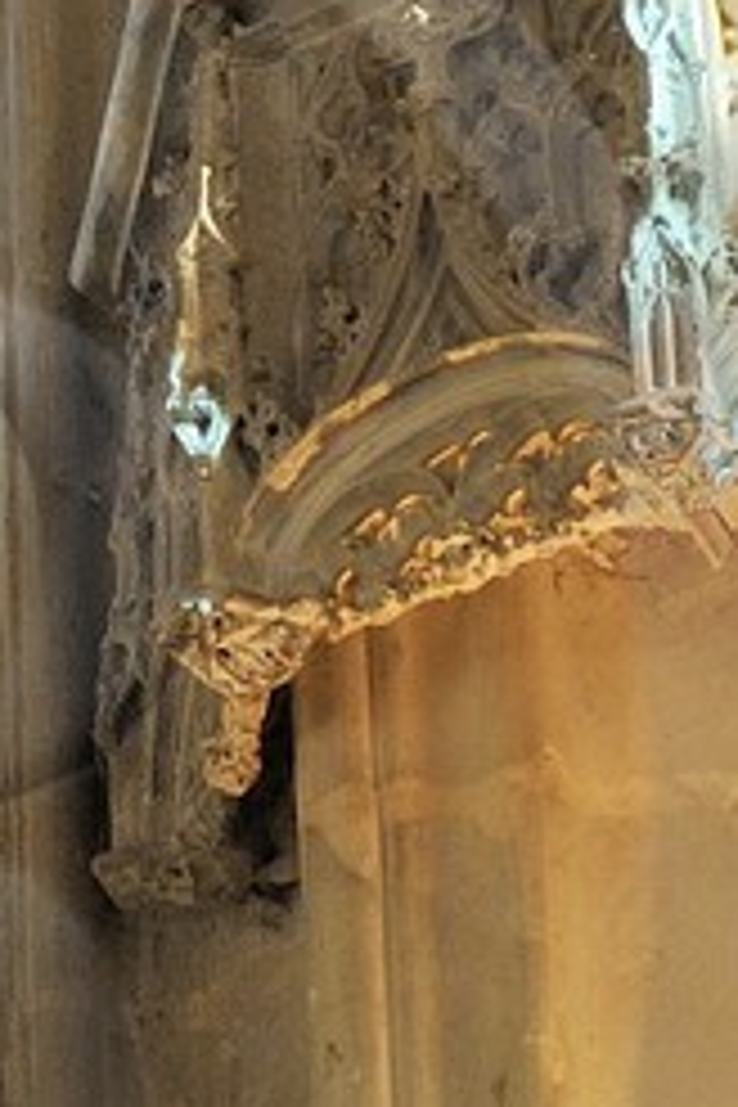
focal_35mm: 325
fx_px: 9993
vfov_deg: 6.3
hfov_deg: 4.2
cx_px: -608
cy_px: 842
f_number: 9
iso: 800
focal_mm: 50
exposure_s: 1/60
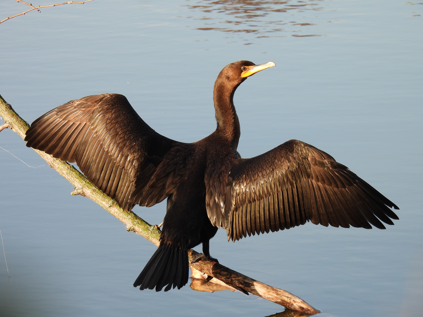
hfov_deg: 5.0
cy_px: 158
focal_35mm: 400
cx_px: 212
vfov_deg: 3.7
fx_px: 4888
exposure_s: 1/250
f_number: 5
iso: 110
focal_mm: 71.4
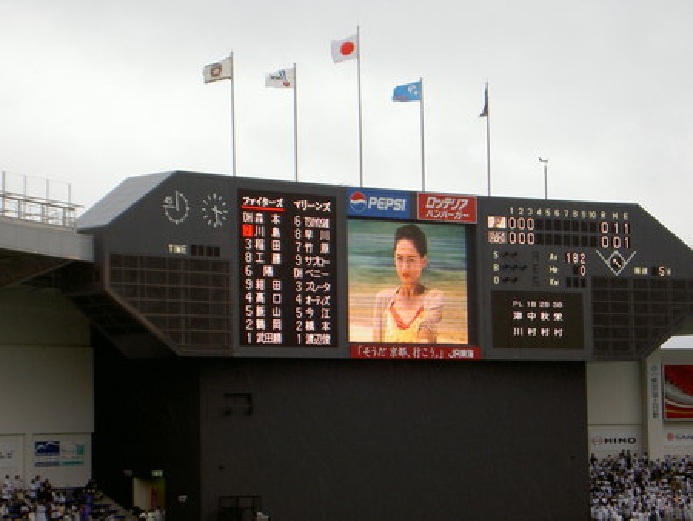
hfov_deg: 19.3
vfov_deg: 14.5
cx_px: 346
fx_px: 2043
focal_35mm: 102
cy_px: 260
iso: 100
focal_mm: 16.8
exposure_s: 1/100
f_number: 4.9
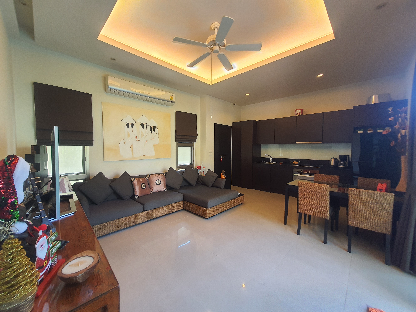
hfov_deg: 106.2
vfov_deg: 89.9
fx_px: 156
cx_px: 208
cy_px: 156
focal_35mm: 13
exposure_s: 1/50
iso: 80
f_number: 2.2
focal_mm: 1.74
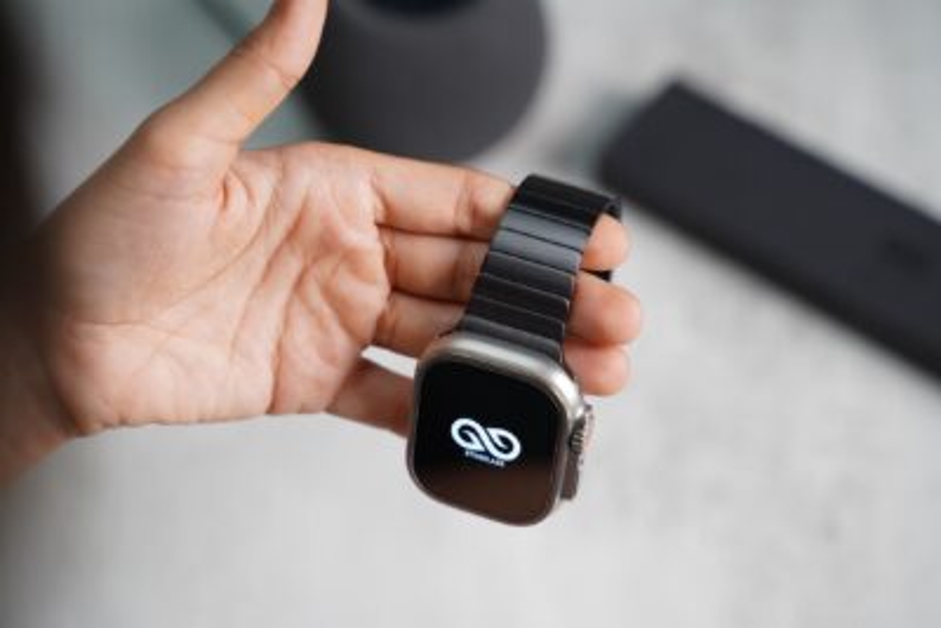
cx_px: 470
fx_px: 1961
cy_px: 314
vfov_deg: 18.2
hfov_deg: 27.0
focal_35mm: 75
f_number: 4
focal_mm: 75
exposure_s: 1/80
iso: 800
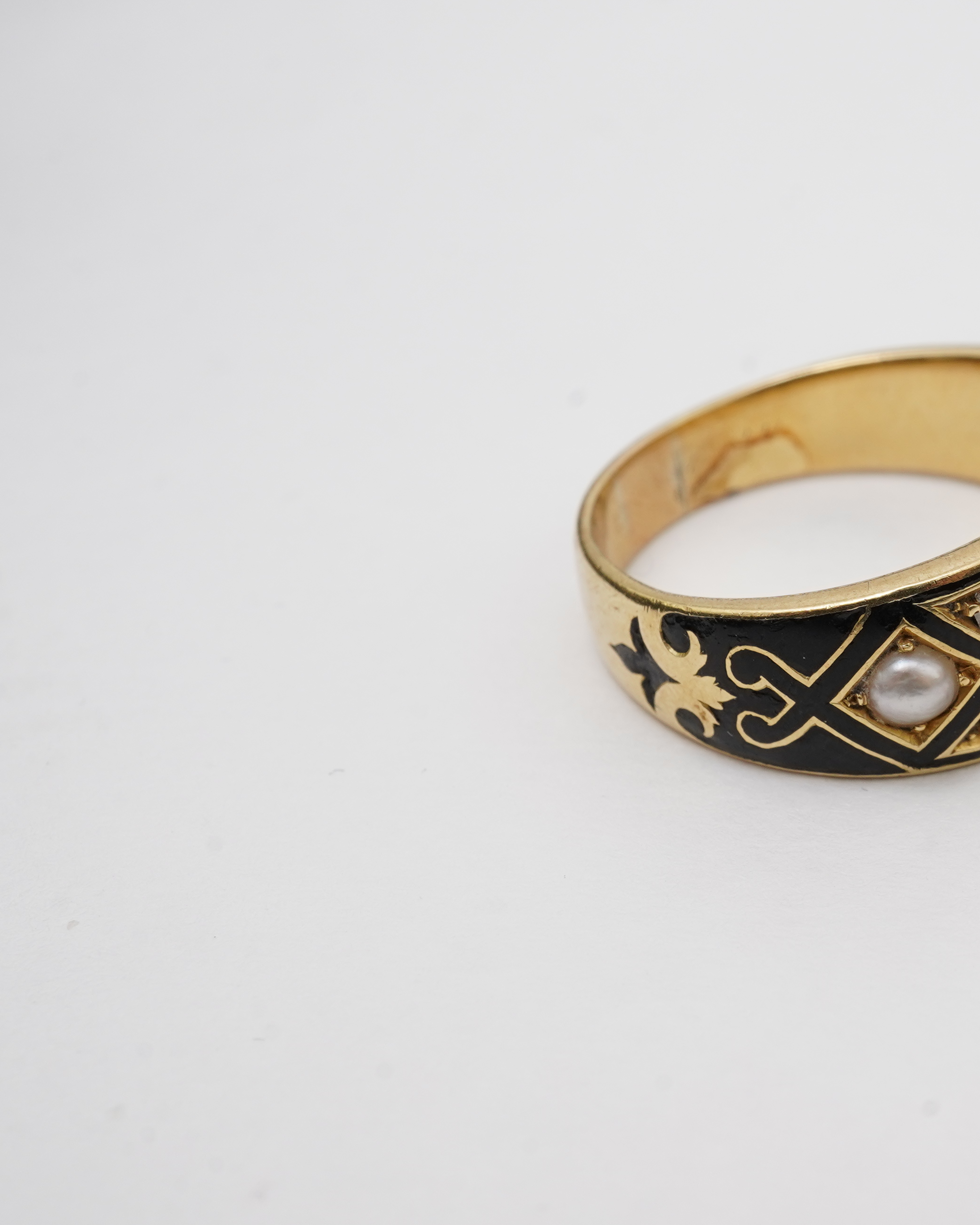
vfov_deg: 29.6
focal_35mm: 64
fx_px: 2320
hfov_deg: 23.2
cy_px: 618
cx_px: 899
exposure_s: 1/125
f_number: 22
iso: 500
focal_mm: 30
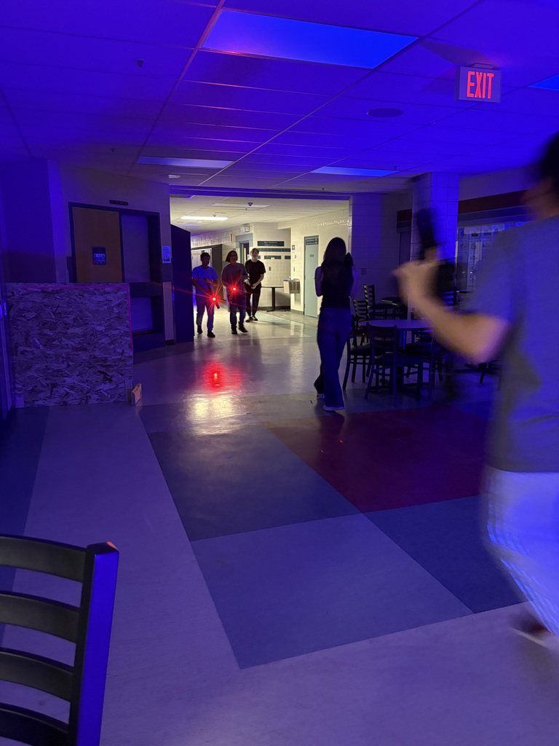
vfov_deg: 67.3
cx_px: 280
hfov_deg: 53.1
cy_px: 373
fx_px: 560
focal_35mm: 26
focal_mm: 5.96
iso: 800
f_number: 1.6
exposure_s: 1/30
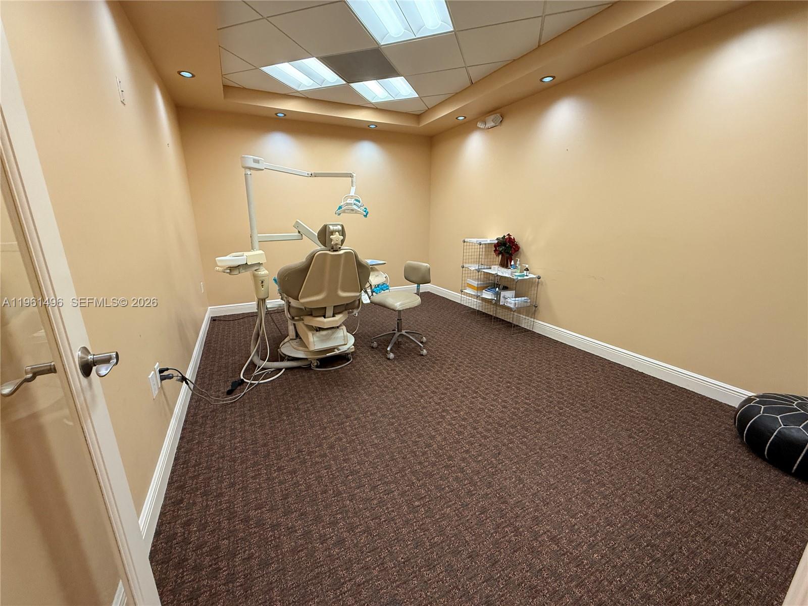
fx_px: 327
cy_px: 303
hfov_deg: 102.1
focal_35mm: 14
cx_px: 404
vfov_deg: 85.7
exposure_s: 1/120
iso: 320
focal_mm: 2.22
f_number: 2.2
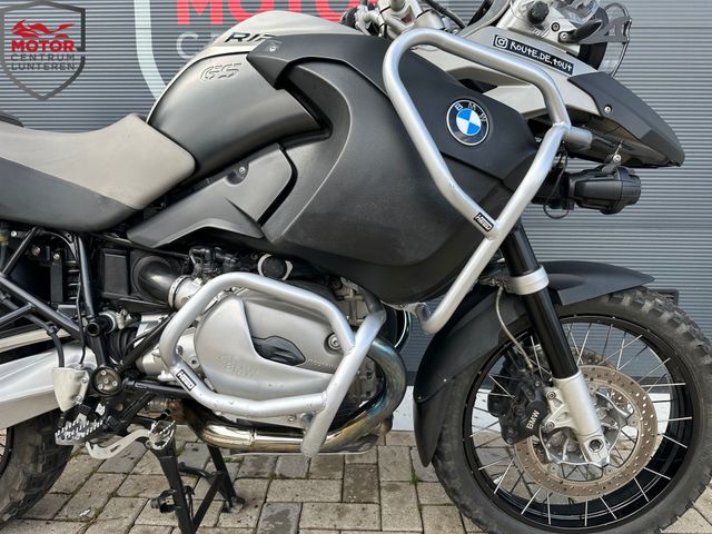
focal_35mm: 24
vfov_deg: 56.8
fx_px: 494
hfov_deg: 71.6
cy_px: 267
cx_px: 356
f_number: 1.78
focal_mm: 6.86
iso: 80
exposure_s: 1/541
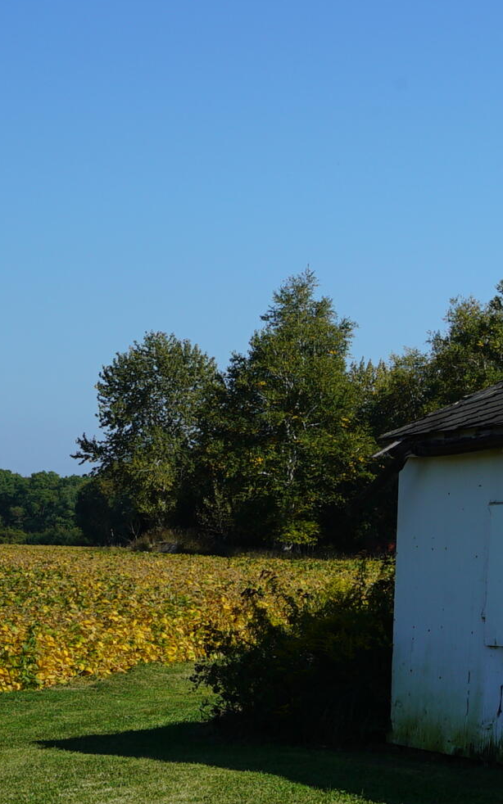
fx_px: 2390
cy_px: 520
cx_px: 1011
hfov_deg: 10.9
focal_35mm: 109
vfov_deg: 19.1
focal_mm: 35
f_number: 14
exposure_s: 1/100
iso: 100
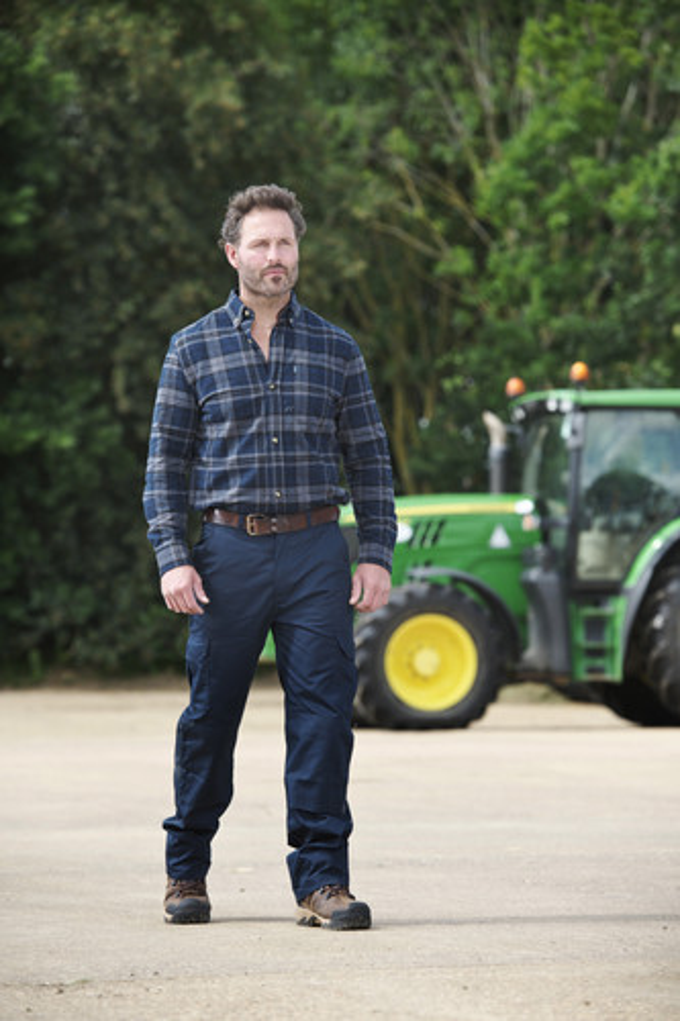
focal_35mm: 150
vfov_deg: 13.7
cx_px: 340
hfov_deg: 9.1
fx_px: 4253
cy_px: 510
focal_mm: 150
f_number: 5
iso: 100
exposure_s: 1/250
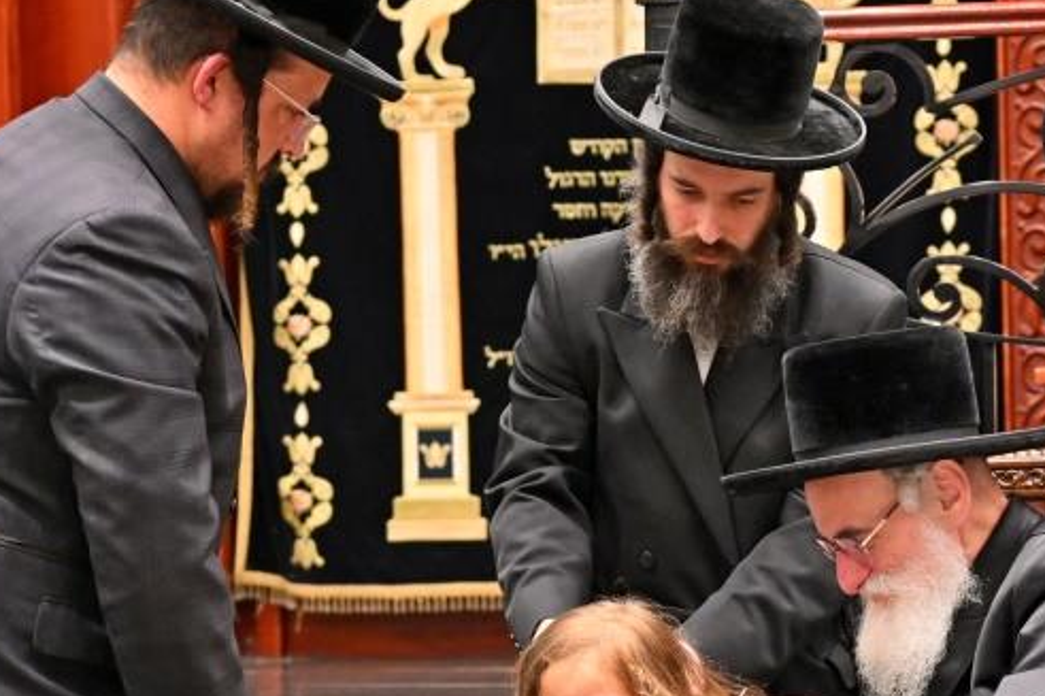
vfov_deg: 6.3
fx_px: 6355
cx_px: 719
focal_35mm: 219
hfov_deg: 9.4
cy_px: 582
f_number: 4
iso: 500
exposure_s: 1/160
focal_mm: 70
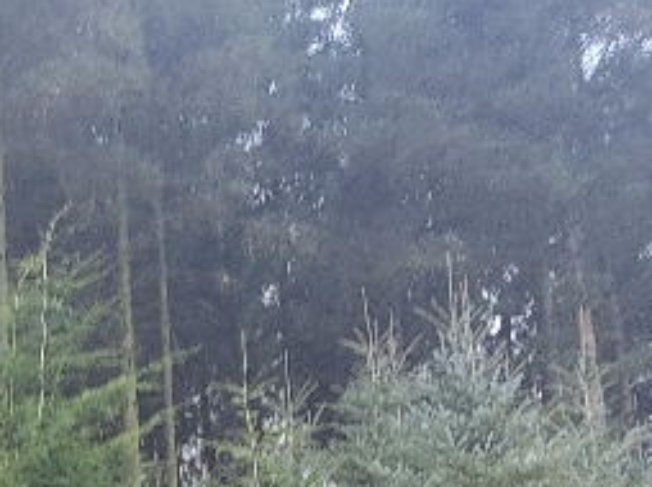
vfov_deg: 16.7
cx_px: -272
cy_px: 682
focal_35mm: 82
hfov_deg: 20.9
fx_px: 1543
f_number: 1.7
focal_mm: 4.2
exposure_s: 1/248
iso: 50
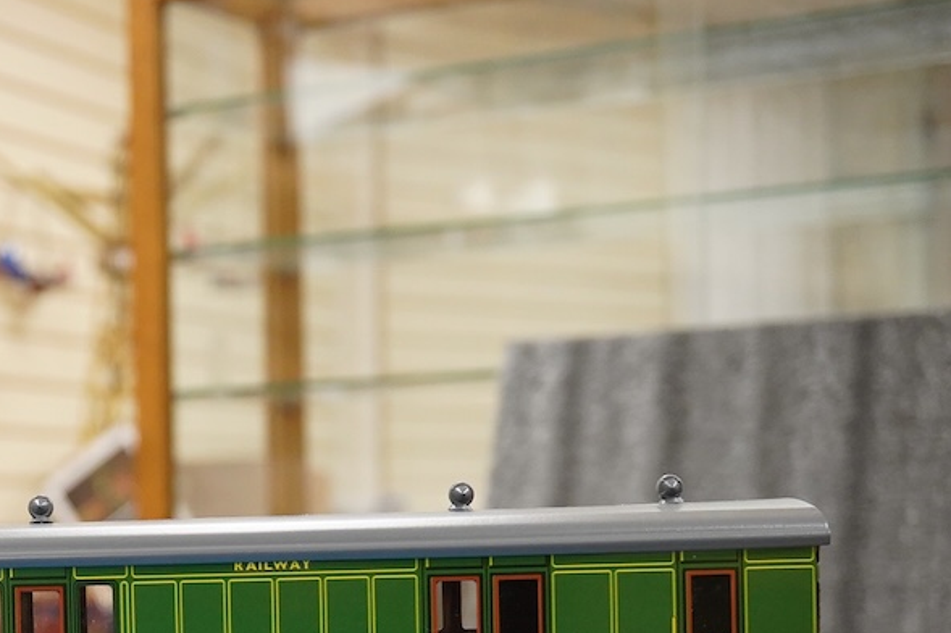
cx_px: 67
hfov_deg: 23.0
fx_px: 2270
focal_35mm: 86
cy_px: 601
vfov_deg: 15.6
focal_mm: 30
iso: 2500
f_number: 7.1
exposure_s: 1/200
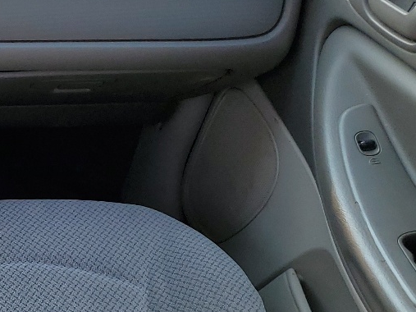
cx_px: -239
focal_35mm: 82
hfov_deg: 20.0
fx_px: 985
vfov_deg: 17.8
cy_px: 251
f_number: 1.5
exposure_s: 1/588
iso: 50
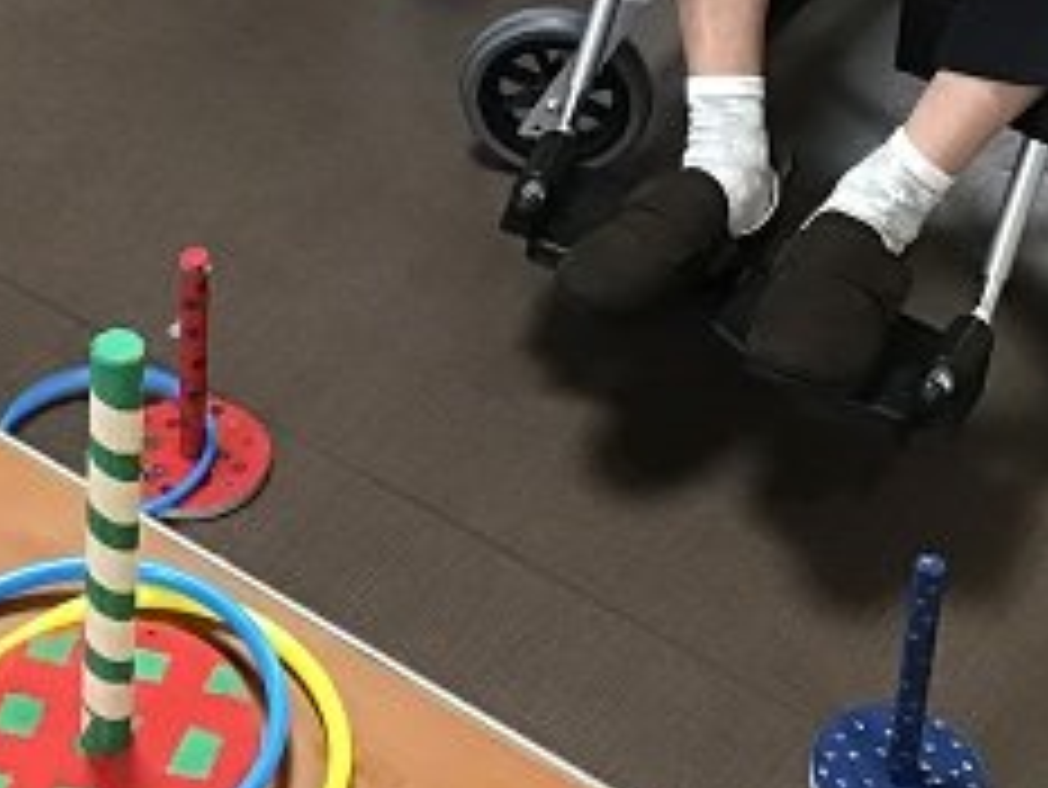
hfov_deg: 22.5
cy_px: -167
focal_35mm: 87
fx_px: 2635
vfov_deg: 16.3
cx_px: 479
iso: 125
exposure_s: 1/30
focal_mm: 3.3
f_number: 2.4
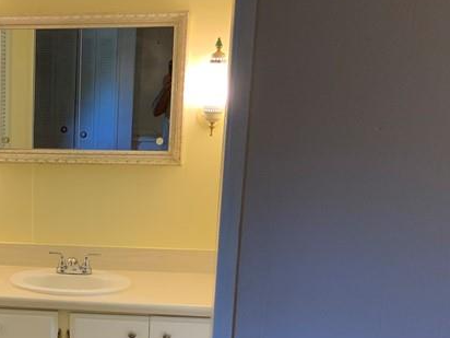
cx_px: -21
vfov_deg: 20.2
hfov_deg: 25.4
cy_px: 283
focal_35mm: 72
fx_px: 936
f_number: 1.8
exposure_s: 1/60
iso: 100
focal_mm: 3
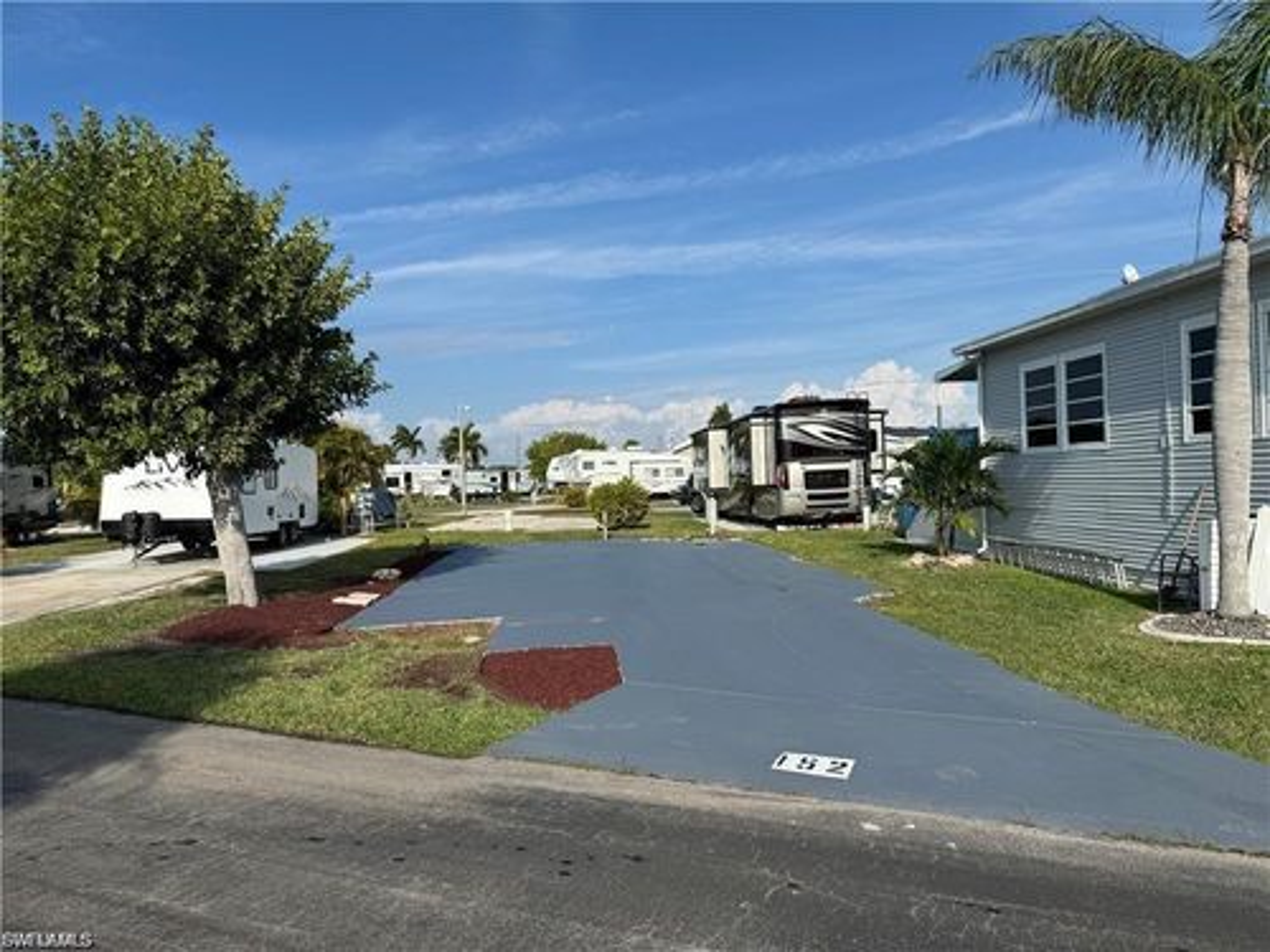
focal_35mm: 24
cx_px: 635
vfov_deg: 56.8
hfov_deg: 71.6
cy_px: 476
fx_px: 881
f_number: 1.78
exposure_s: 1/7092
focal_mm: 6.86
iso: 80
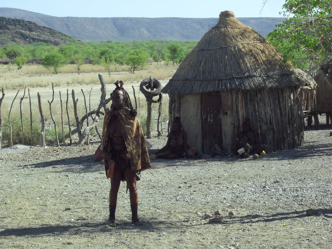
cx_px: 166
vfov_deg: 15.9
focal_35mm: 93
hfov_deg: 21.1
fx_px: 892
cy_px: 124
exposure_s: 1/500
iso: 100
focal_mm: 15.3
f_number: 4.7
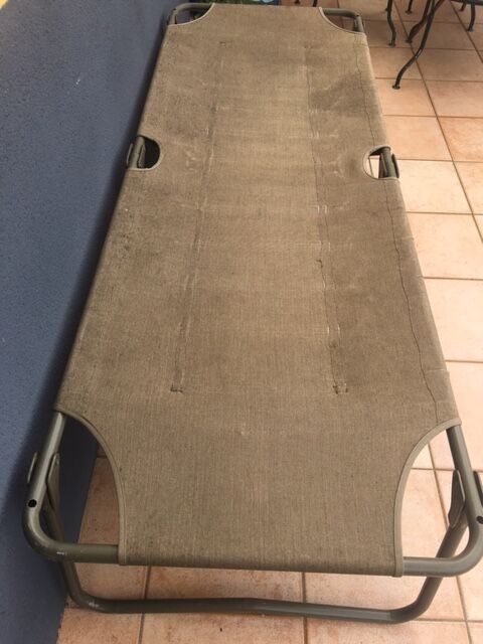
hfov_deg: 48.2
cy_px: 322
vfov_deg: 61.7
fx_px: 540
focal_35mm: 29
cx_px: 242
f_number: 2.2
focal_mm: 4.15
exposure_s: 1/295
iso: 25
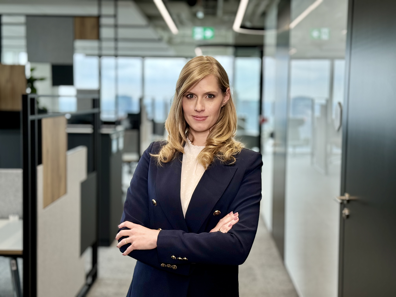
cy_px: 148
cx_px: 198
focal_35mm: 48
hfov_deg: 39.7
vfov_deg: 30.3
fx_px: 549
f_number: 1.78
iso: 64
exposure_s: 1/175
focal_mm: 6.76
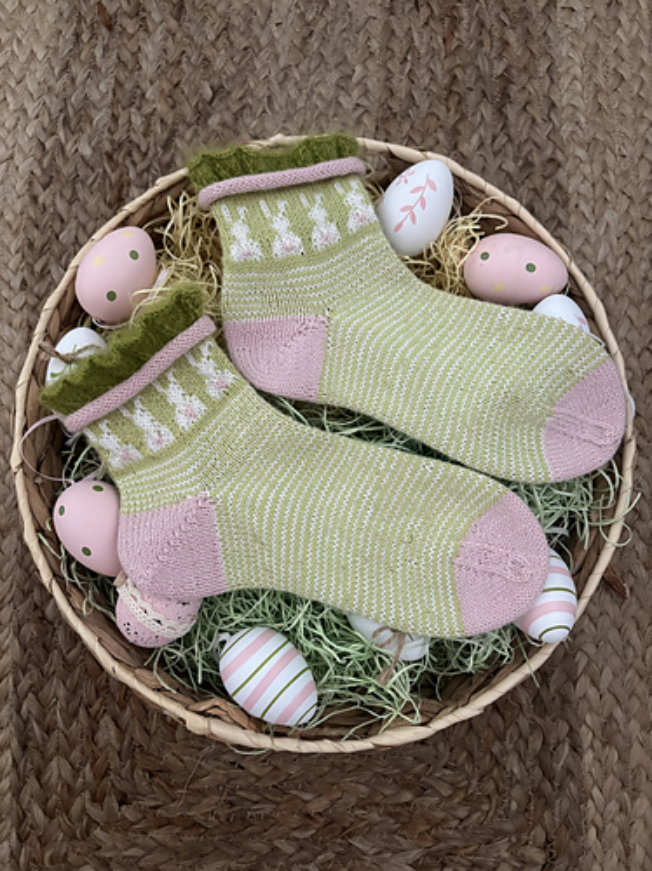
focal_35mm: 26
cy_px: 436
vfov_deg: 67.4
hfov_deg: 53.0
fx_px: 654
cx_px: 326
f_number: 1.6
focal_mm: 5.96
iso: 640
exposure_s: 1/30
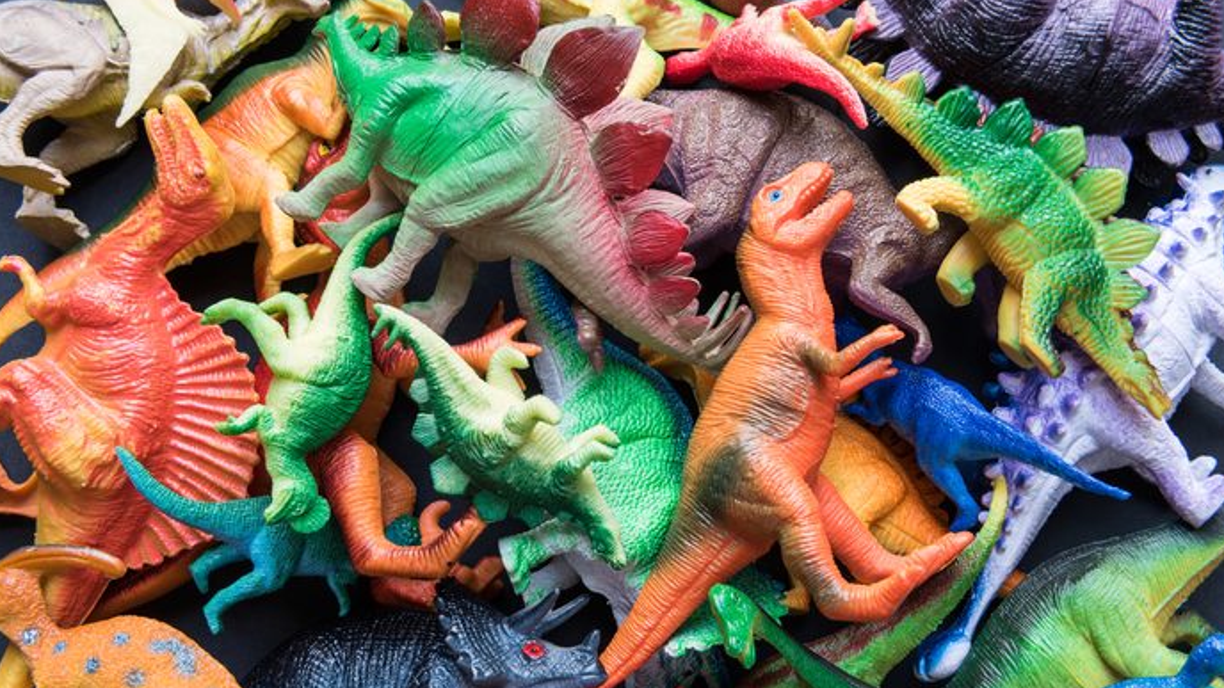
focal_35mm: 48
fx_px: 1558
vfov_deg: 24.9
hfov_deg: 42.9
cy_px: 378
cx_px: 617
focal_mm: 45
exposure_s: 1
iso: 100
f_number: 16
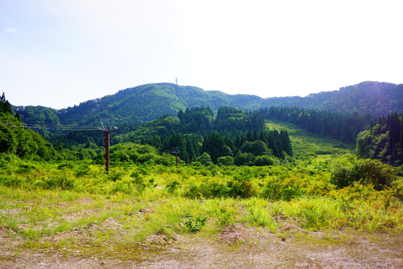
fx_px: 336
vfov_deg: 43.6
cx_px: 202
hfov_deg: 61.9
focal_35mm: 30
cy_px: 134
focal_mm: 20
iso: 100
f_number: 7.1
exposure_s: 1/200
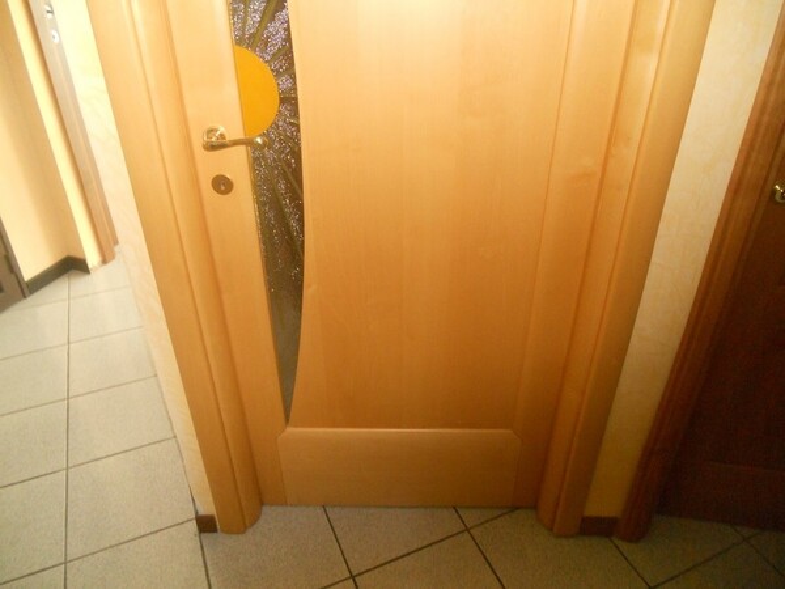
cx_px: 392
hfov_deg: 65.3
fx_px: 612
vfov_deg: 51.4
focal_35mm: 27
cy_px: 294
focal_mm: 4.9
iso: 320
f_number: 3.2
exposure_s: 1/25
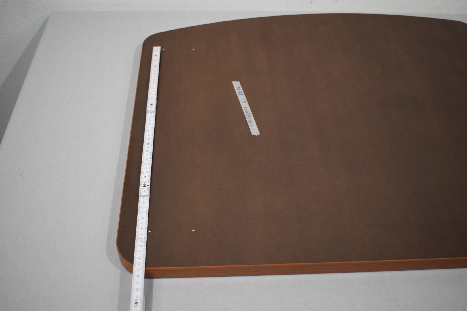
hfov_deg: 53.1
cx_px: 234
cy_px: 156
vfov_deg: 36.9
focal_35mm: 36
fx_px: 467
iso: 800
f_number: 4
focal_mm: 24
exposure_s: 1/250
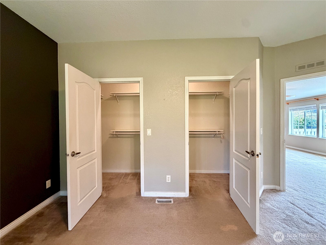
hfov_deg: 102.1
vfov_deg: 85.7
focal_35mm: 14
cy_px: 122
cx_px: 163
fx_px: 132
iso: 320
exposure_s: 1/115
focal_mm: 2.22
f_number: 2.2
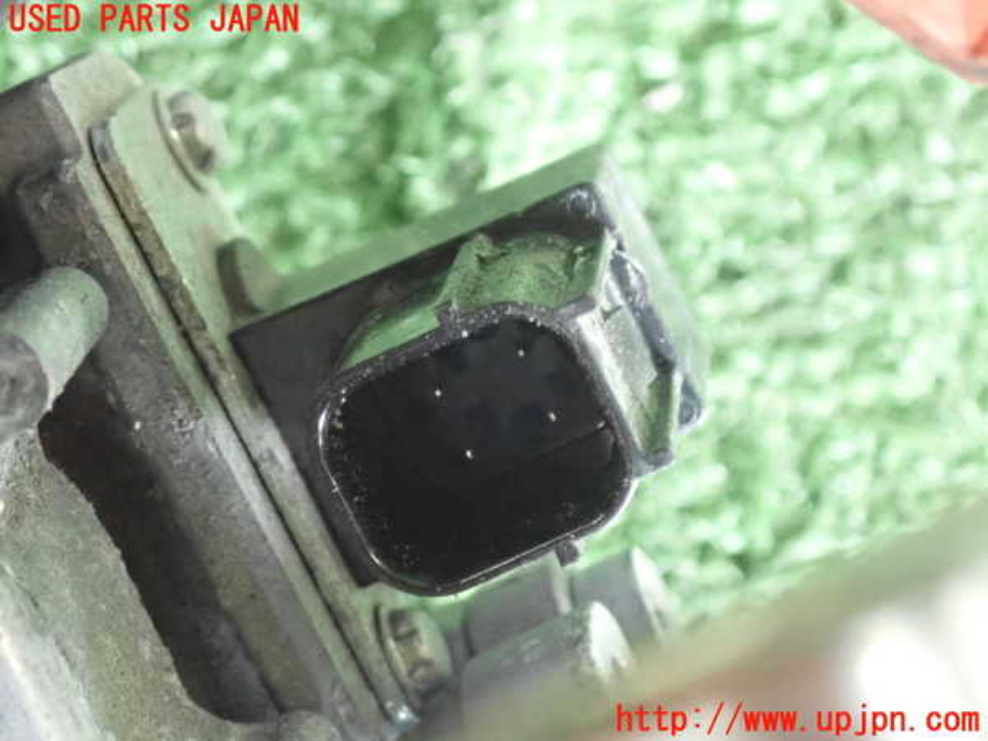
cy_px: 370
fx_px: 2854
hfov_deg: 19.6
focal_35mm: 100
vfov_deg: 14.8
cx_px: 494
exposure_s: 1/40
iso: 3200
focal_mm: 18
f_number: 4.9
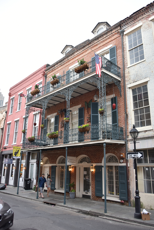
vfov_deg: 65.5
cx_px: 77
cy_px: 115
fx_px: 180
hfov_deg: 46.4
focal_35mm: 28
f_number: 3.5
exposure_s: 1/60
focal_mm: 28
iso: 220
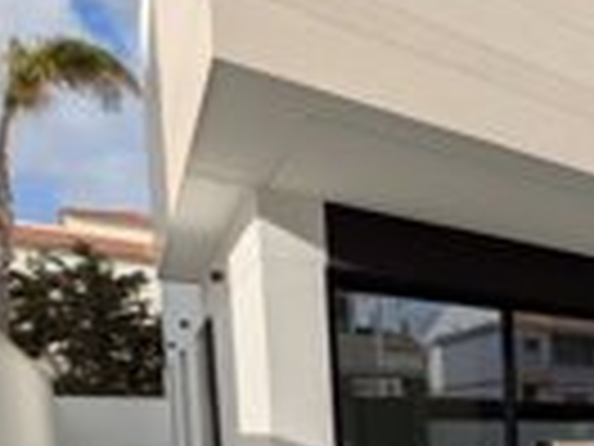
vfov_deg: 33.6
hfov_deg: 33.7
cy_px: 473
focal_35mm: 38
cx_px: 790
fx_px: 652
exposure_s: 1/2188
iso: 55
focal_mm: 1.83
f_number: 2.2
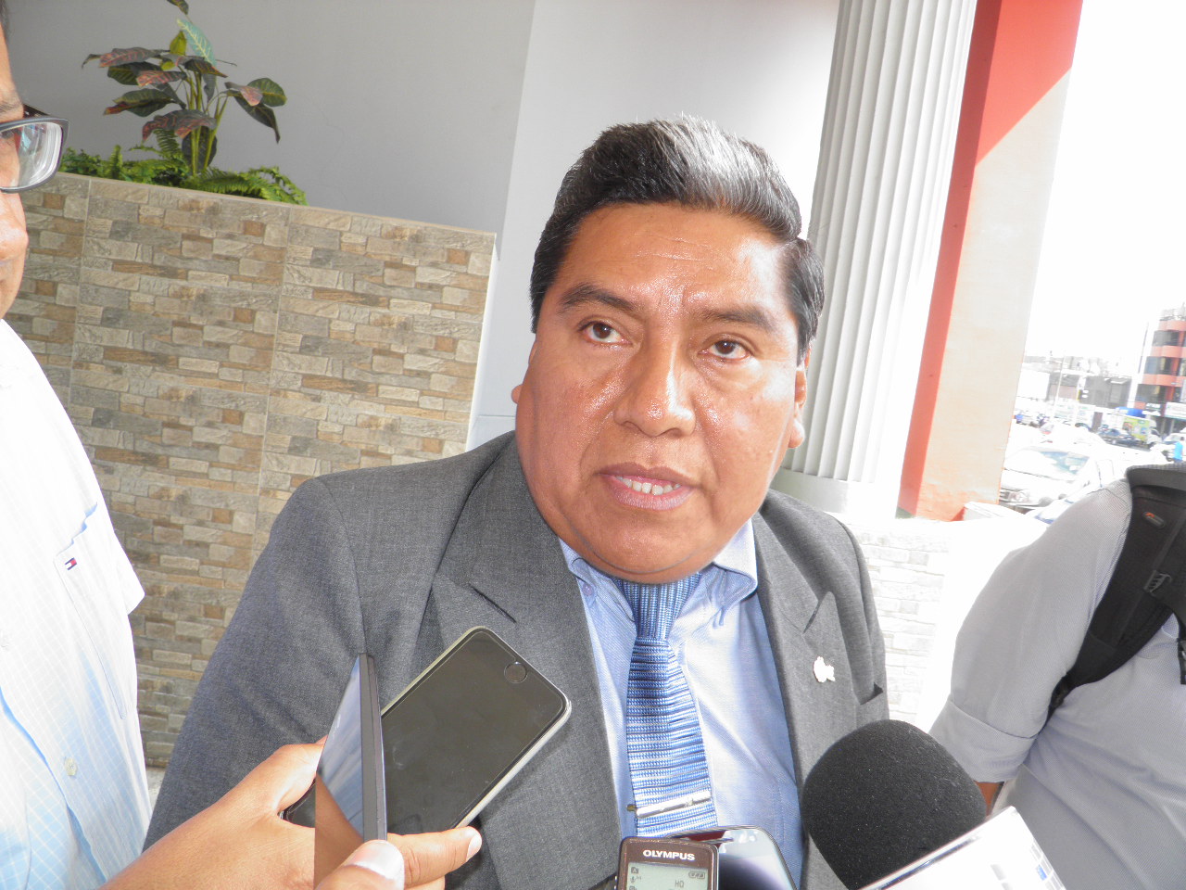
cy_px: 445
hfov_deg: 63.4
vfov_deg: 49.7
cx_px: 593
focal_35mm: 28
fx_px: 959
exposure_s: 1/40
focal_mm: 4.9
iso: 50
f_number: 4.5
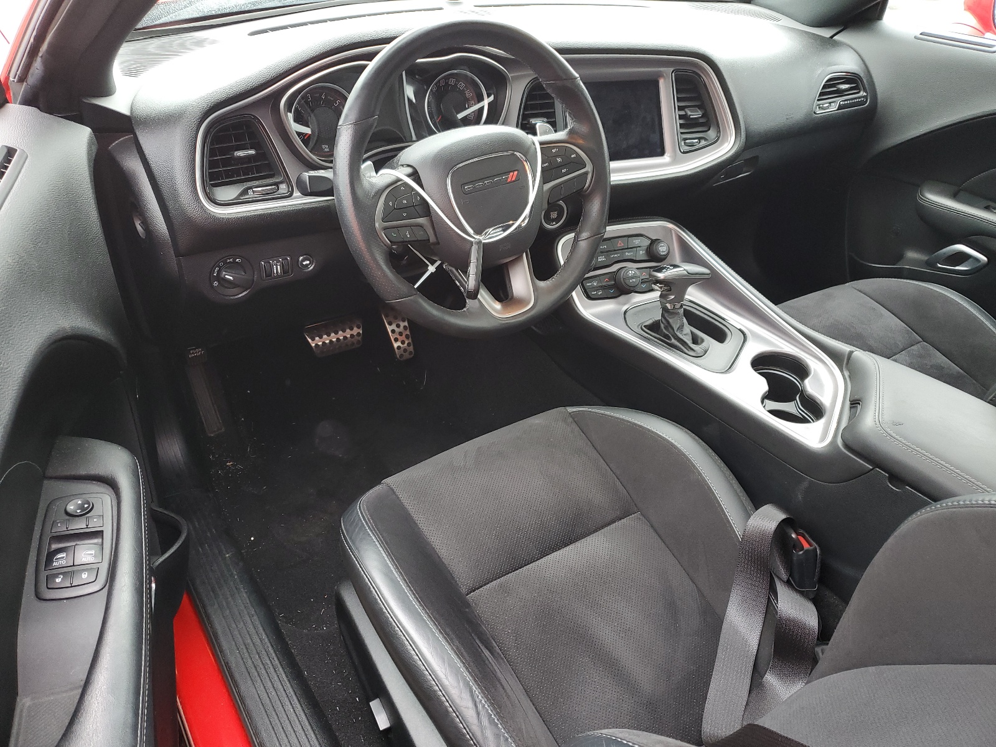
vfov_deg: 53.1
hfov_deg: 67.3
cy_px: 374
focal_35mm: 26
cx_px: 498
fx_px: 748
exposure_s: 1/120
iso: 92
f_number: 1.5
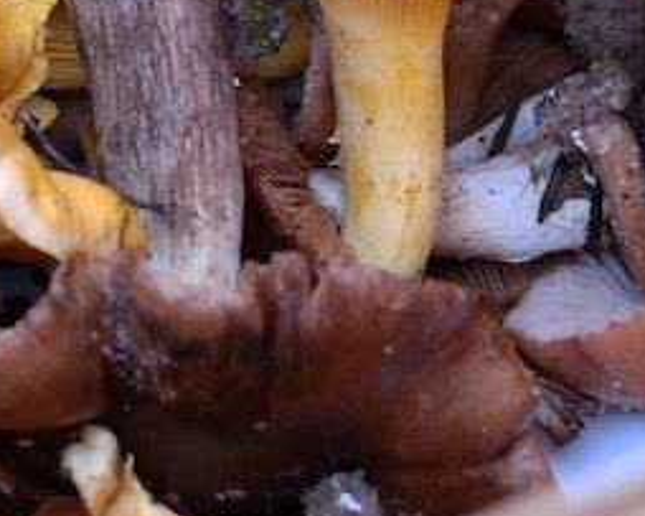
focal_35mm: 191
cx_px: -127
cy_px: -402
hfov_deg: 10.0
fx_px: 3645
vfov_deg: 7.8
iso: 400
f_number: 4
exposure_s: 1/50
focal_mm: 28
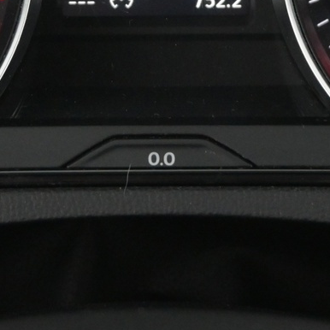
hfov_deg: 12.3
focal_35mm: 142
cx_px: 158
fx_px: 1528
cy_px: -68
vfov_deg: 12.1
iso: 2800
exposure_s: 1/40
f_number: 4.5
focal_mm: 26.5
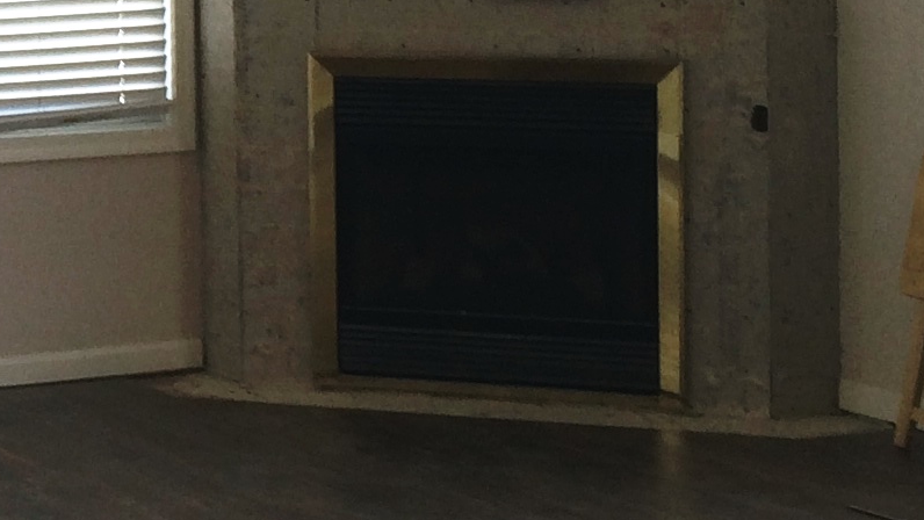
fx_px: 3284
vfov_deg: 9.0
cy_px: -86
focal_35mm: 134
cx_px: -205
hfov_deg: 15.4
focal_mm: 4.12
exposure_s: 1/120
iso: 50
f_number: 2.2
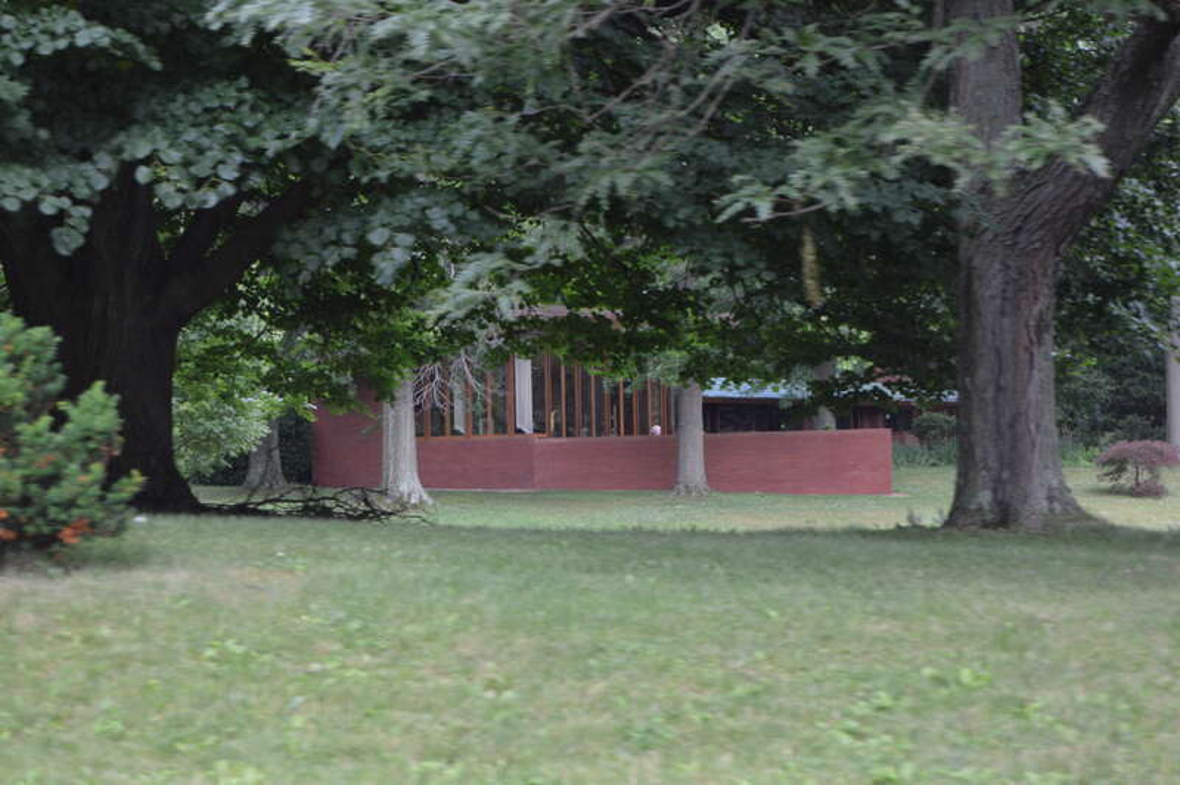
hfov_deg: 24.6
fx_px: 2702
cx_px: 590
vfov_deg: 16.5
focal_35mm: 82
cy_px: 392
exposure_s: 1/80
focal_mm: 55
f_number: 5.6
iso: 400
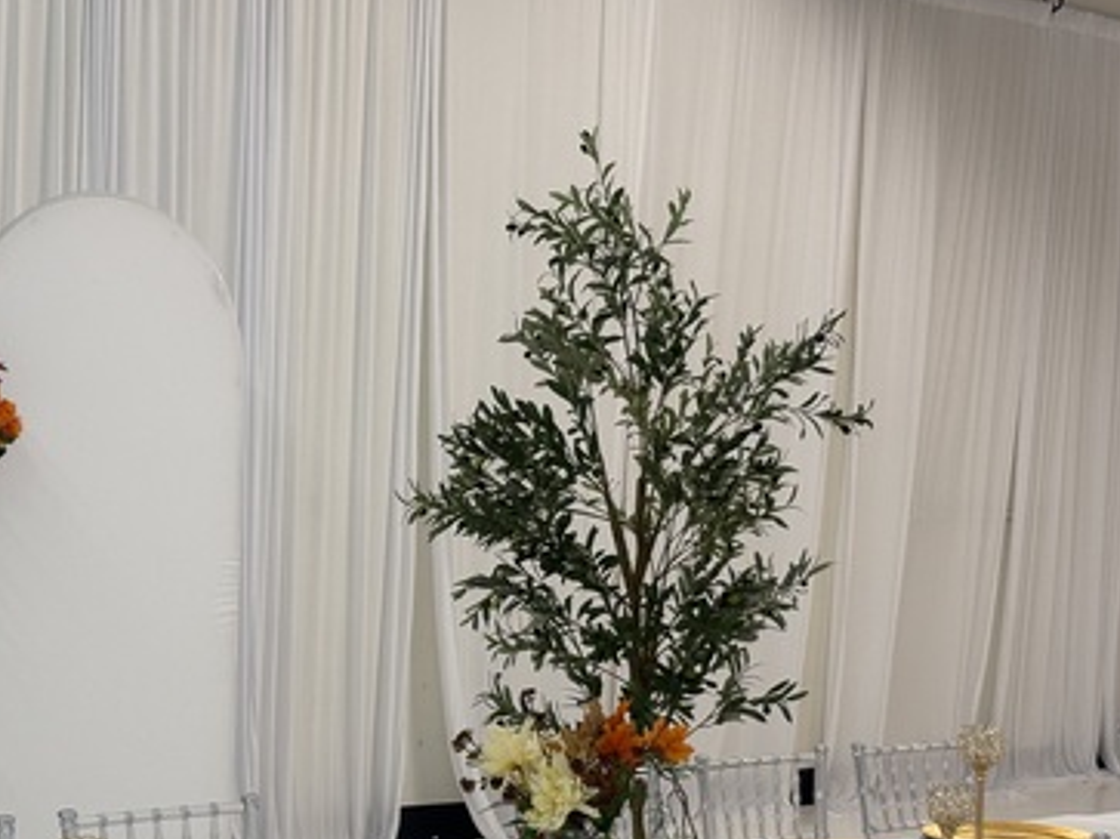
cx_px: 401
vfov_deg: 17.0
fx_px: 2782
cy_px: 657
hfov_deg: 22.7
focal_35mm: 86
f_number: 1.6
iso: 50
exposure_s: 1/60
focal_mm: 5.96
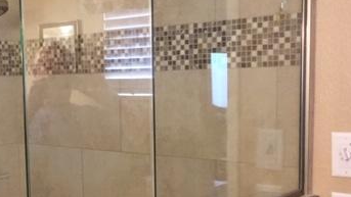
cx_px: 85
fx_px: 549
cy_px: 135
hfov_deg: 34.6
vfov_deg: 20.3
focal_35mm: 59
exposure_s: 1/30
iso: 250
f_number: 2.2
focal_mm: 4.15
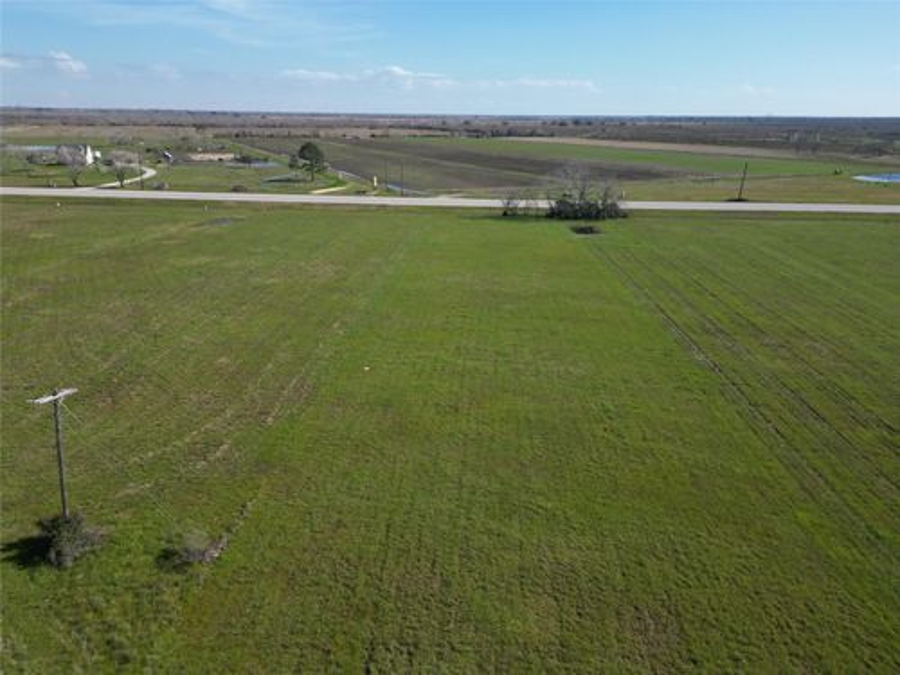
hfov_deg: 71.6
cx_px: 450
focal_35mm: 24
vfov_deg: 56.8
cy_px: 338
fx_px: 624
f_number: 1.7
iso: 110
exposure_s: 1/2500
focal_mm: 6.72
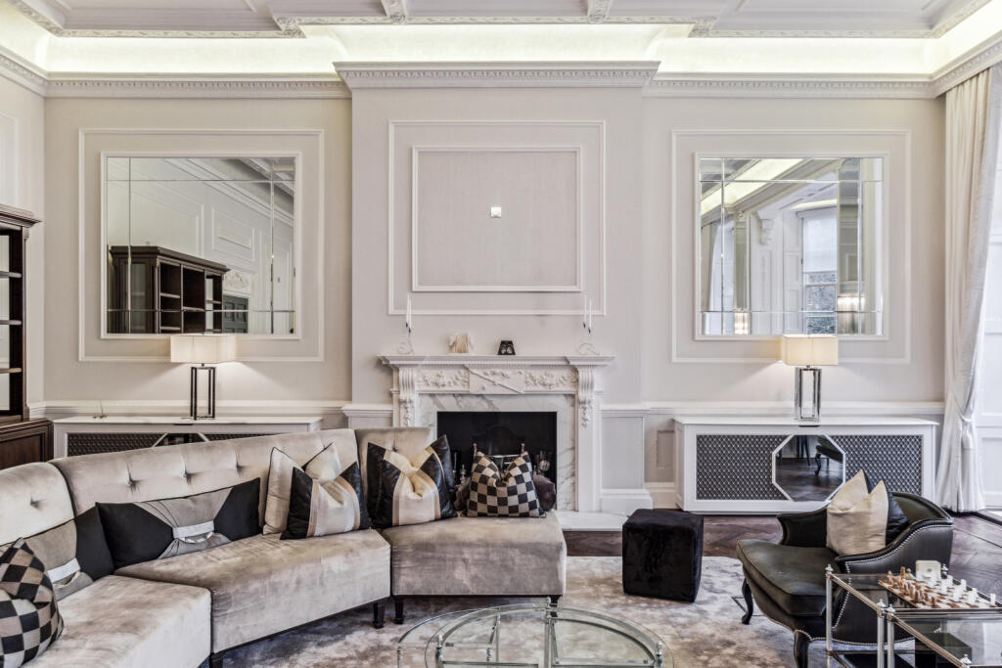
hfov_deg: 73.7
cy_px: 334
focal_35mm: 24
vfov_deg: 53.1
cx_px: 501
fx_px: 668
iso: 640
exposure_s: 1/6
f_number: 8
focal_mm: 15.9
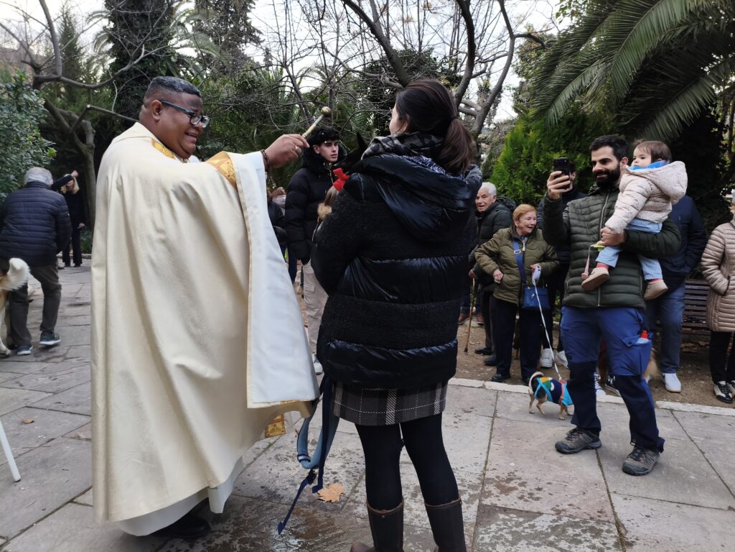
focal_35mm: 26
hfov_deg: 67.3
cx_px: 368
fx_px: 552
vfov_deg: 53.1
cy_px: 276
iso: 80
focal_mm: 4.94
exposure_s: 1/176
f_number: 1.5
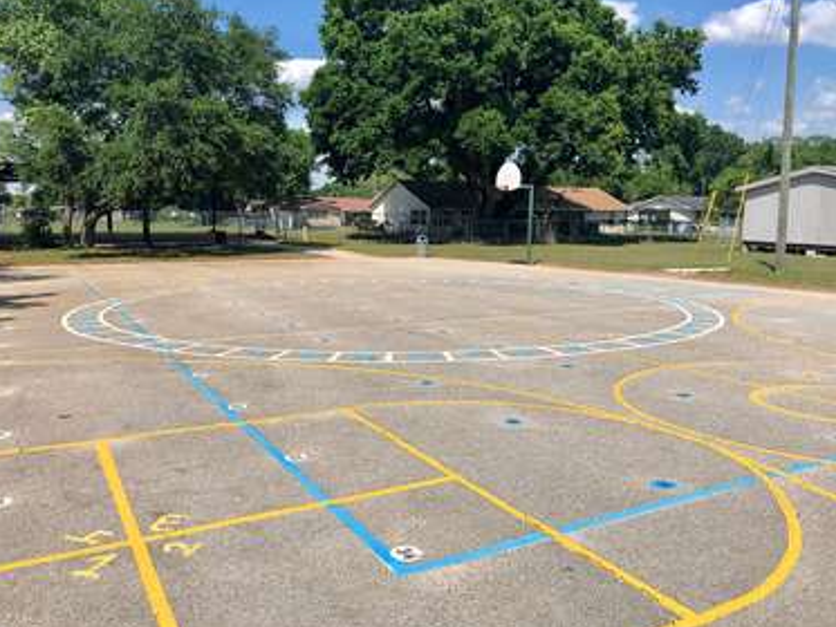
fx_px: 725
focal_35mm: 30
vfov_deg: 46.8
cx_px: 426
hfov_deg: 59.9
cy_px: 311
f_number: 1.8
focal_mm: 4
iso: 20
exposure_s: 1/3205
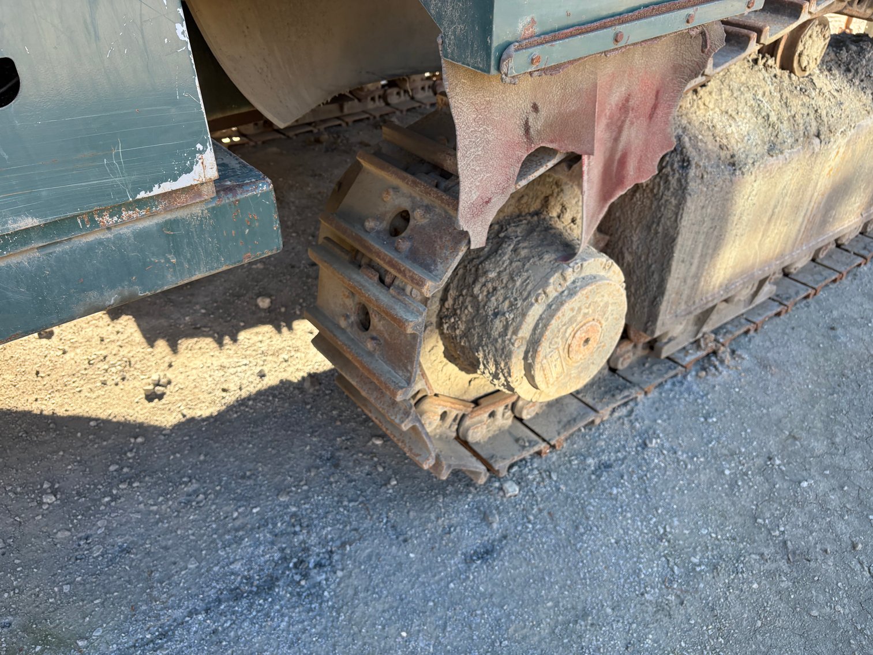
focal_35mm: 26
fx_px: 656
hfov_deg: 67.3
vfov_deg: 53.1
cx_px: 436
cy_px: 328
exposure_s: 1/258
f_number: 1.6
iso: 64
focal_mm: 5.96
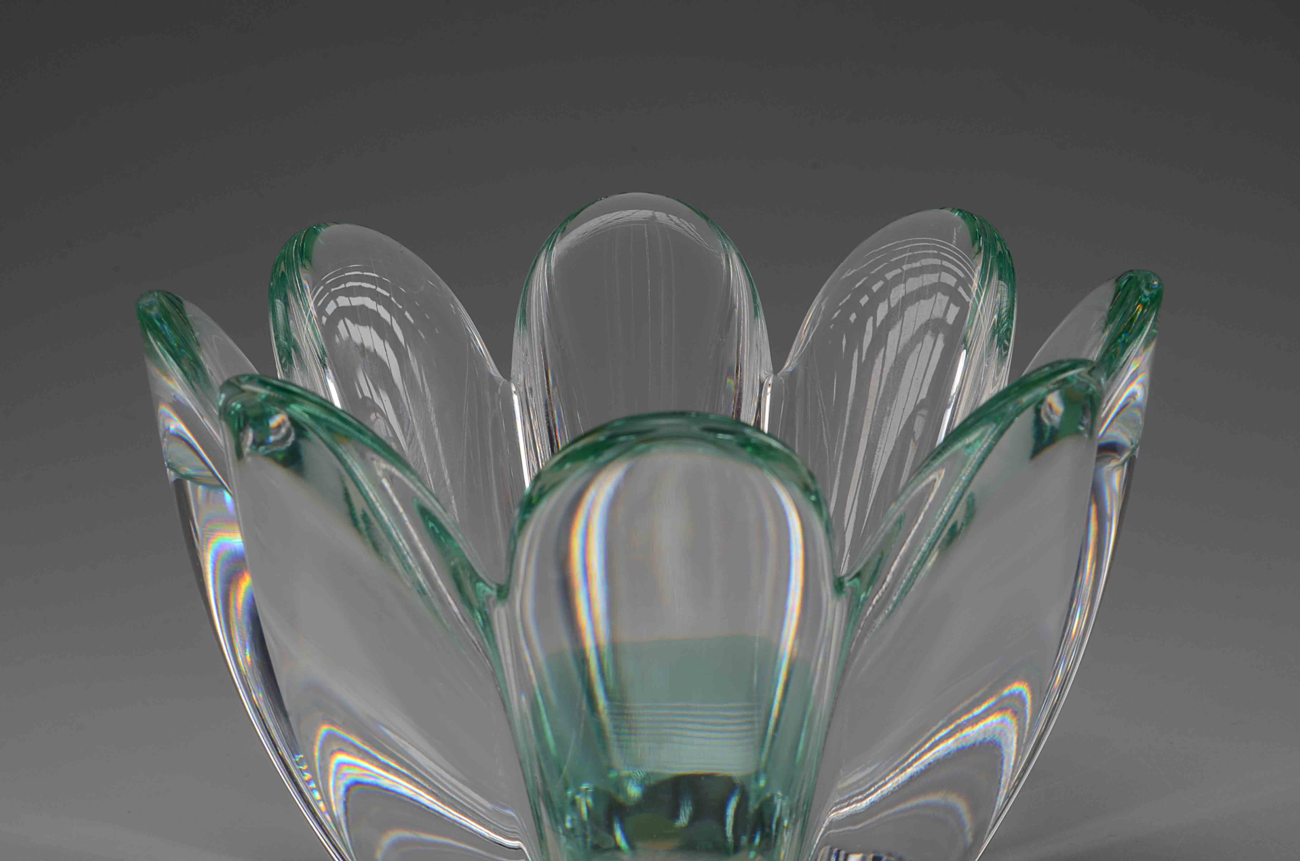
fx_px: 2973
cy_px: 430
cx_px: 650
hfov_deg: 24.7
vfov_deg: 16.5
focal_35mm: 82
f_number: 20
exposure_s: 1/80
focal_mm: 55
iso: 100
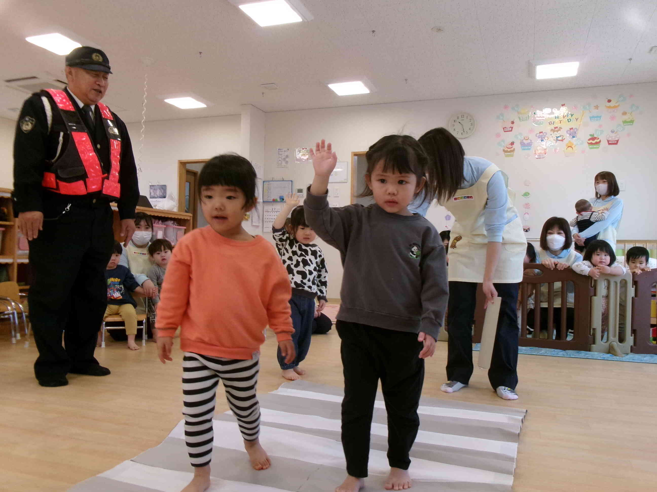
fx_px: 531
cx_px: 328
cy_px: 246
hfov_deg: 63.4
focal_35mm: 28
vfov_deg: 49.7
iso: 348
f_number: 3.9
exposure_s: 1/125
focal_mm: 5.1
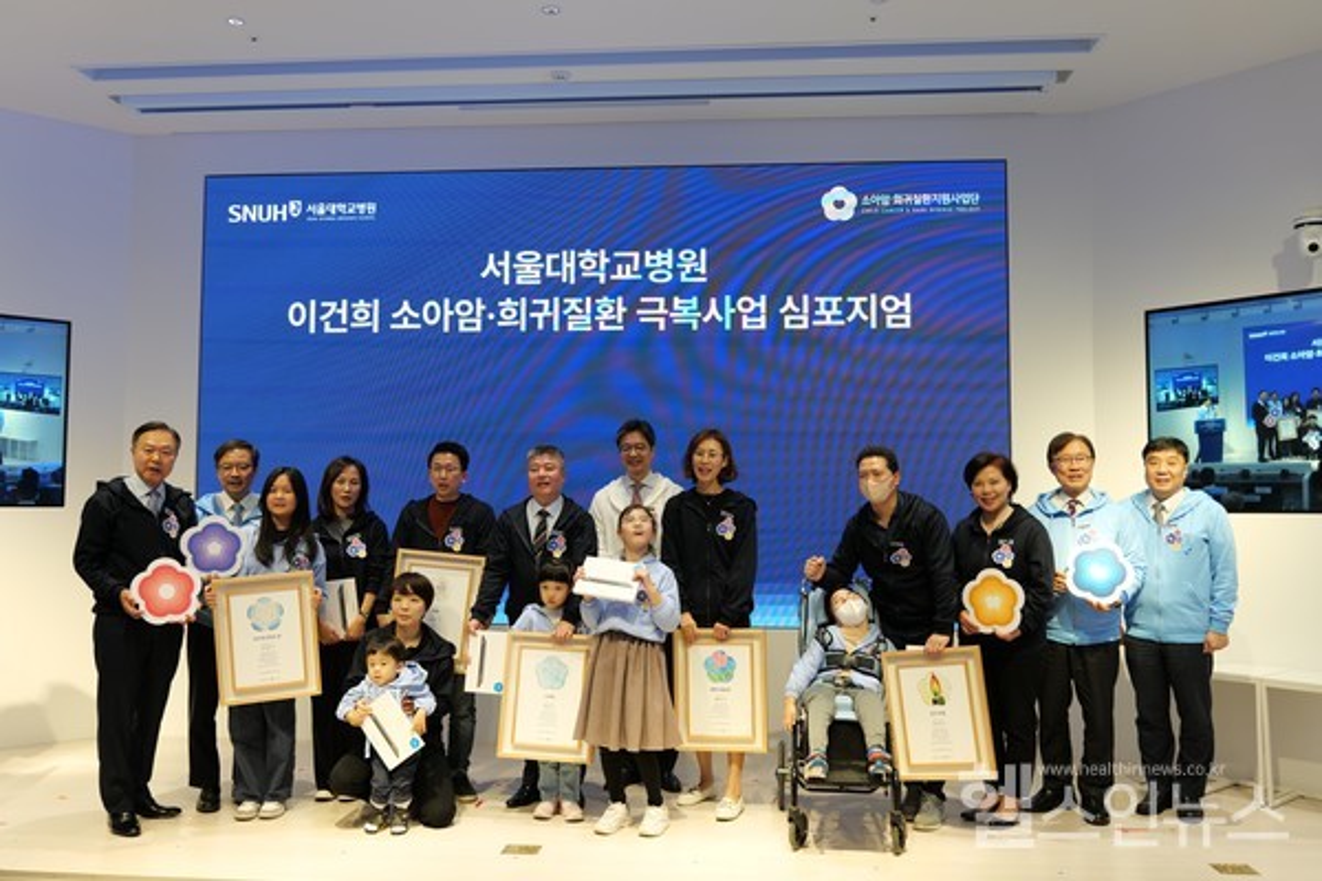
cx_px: 661
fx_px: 1102
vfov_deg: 43.6
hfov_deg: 61.9
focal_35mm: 30
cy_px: 440
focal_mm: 30
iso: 640
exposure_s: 1/60
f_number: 4
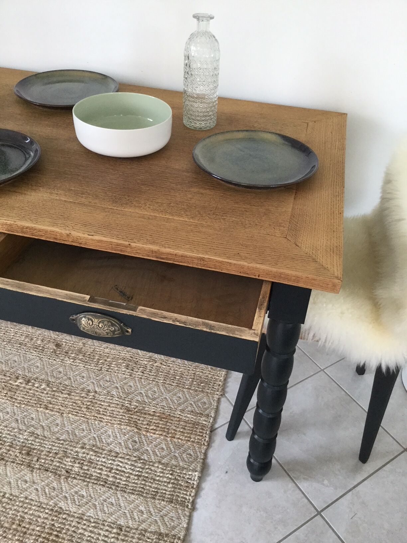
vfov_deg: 58.4
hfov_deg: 45.4
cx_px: 204
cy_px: 272
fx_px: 486
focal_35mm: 31
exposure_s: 1/33
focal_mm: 3.3
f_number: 2.4
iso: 64
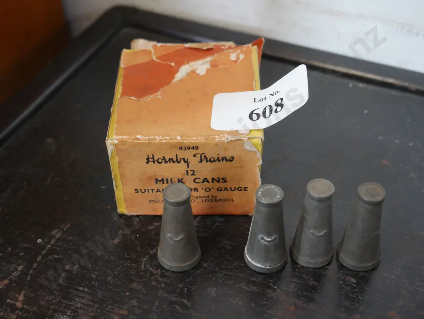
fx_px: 686
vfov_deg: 26.1
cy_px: 160
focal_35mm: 56
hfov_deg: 34.3
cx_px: 212
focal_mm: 28
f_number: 5.3
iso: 1600
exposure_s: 1/60
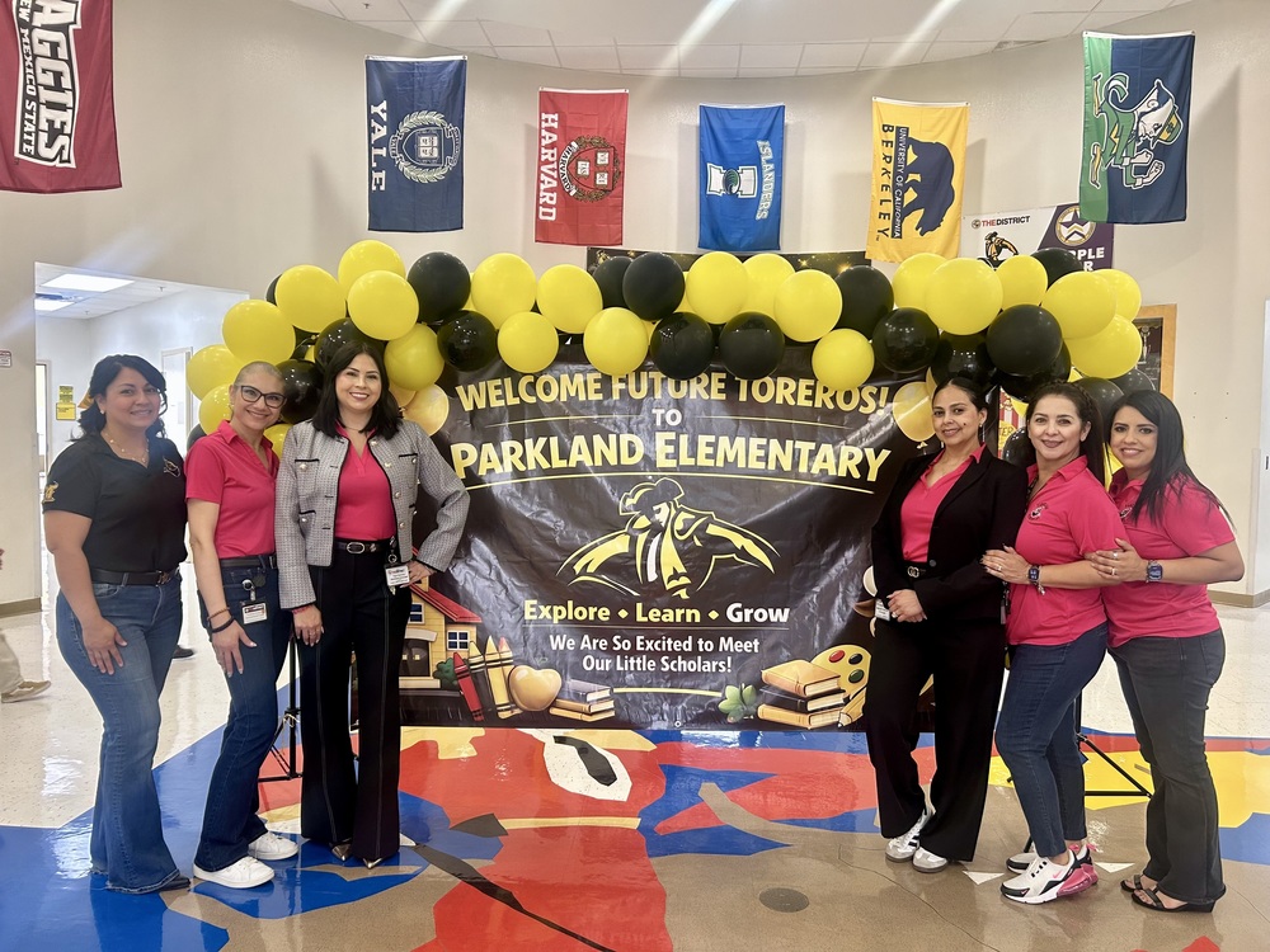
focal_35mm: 26
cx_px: 635
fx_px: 954
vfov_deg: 53.1
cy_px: 476
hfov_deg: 67.3
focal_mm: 5.7
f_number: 1.5
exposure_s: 1/60
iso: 125
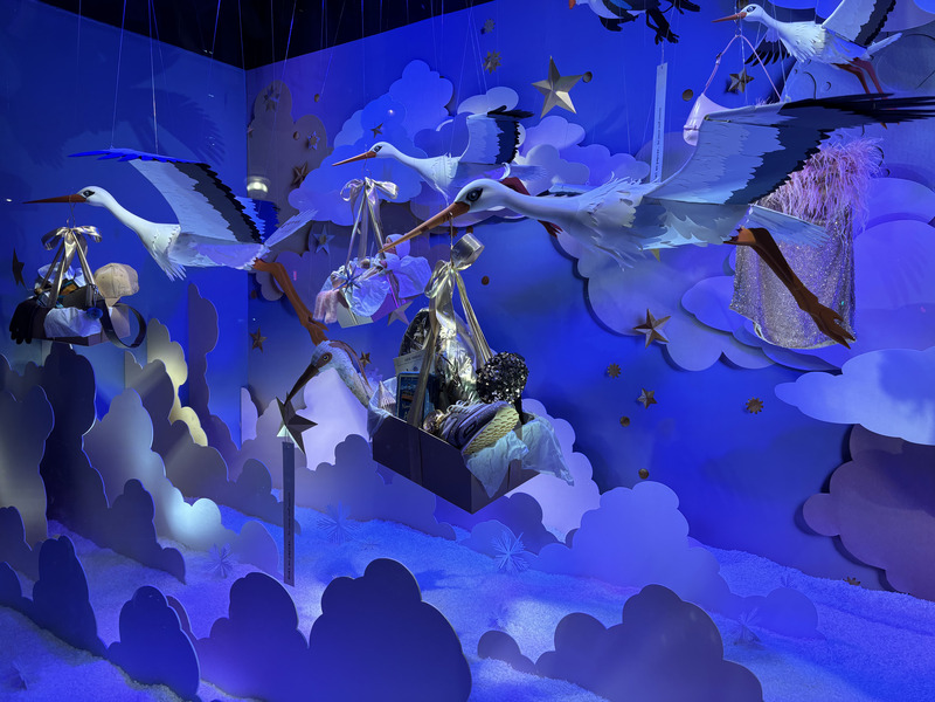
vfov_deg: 53.1
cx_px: 468
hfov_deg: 67.3
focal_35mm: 26
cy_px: 351
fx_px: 702
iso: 40
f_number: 1.6
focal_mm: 5.96
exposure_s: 1/120
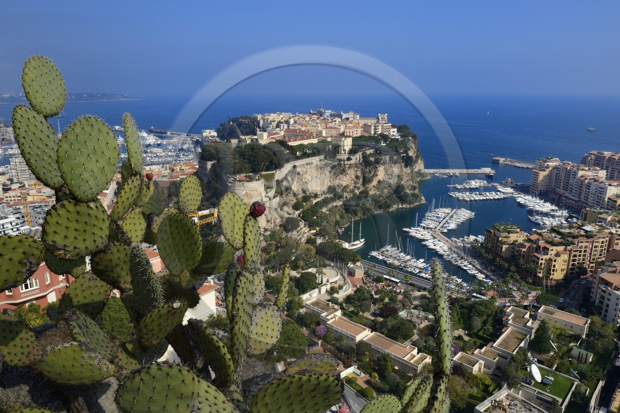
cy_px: 206
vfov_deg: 53.1
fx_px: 413
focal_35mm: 24
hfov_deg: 73.8
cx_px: 310
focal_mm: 24
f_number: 18
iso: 200
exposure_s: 1/100
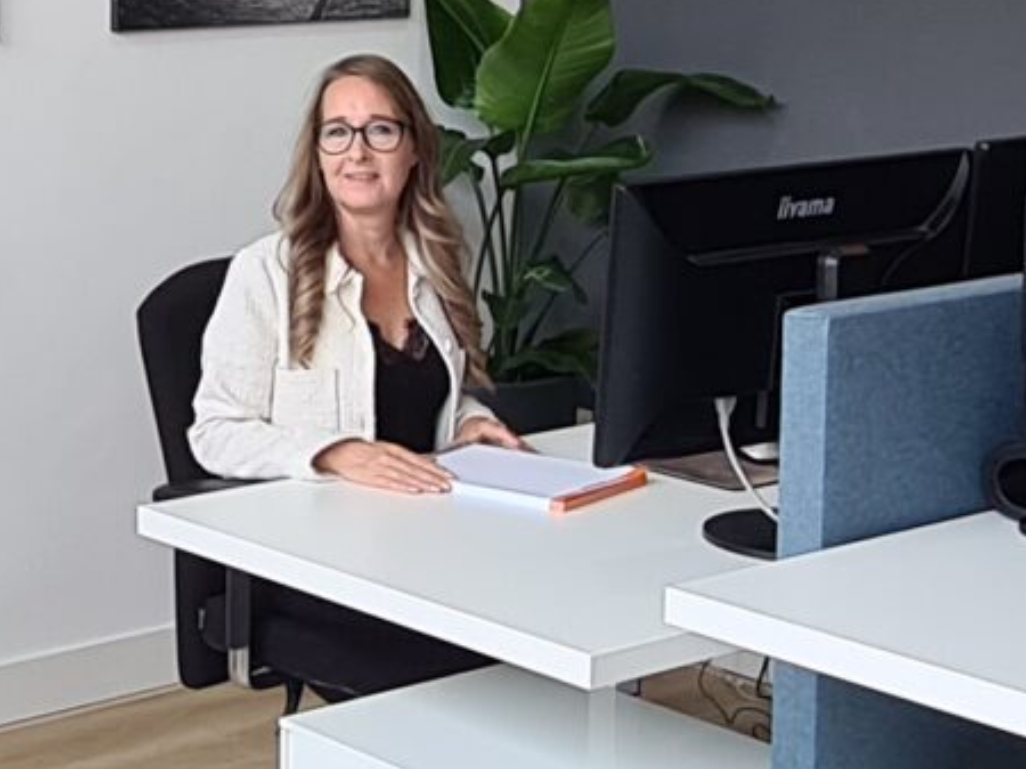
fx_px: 2192
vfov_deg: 19.8
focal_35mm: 74
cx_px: -11
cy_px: 205
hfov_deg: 25.0
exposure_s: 1/100
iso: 100
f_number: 2.2
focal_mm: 2.22
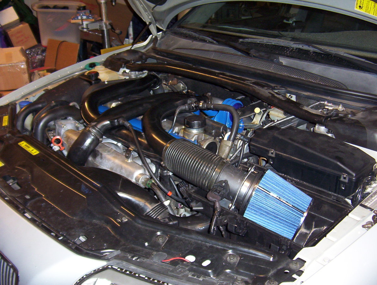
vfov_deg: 39.8
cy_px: 142
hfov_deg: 51.2
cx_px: 188
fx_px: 393
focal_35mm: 36
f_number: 2.76
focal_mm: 5.54
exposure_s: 1/30
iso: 140
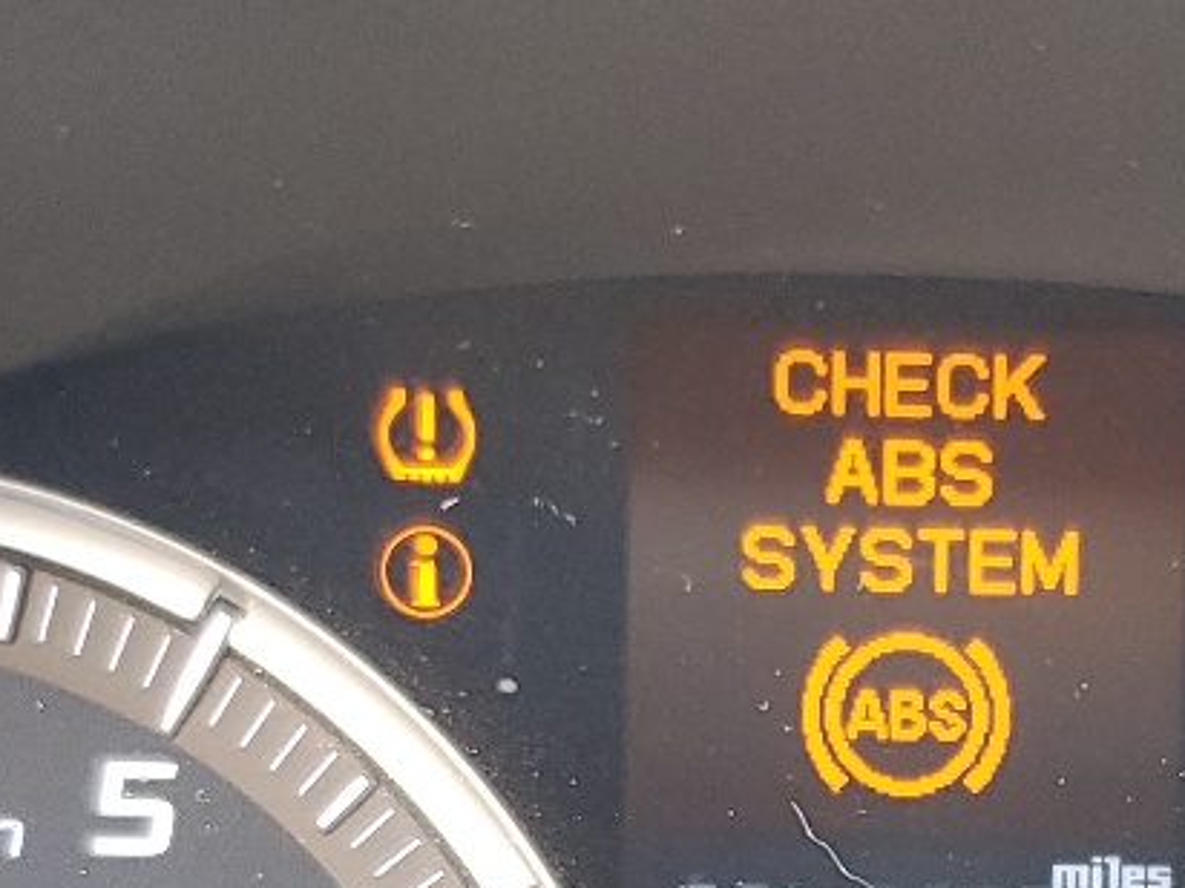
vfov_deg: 14.2
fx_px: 3458
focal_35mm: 101
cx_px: 843
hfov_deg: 19.4
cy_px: 1035
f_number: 1.5
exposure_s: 1/60.2
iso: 112
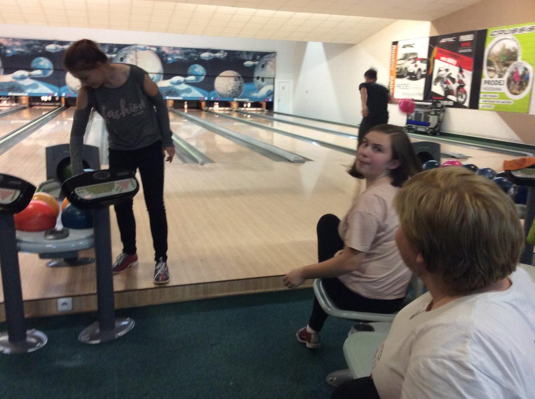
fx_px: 494
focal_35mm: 32
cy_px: 200
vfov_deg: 44.0
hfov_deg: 56.9
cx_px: 268
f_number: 2.4
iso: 160
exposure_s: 1/25
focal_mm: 3.3
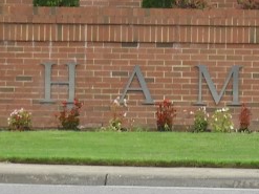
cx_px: 502
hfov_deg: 3.2
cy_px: -6
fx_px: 4577
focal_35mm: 612
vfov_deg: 2.4
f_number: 4.8
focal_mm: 18.8
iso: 100
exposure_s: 1/125
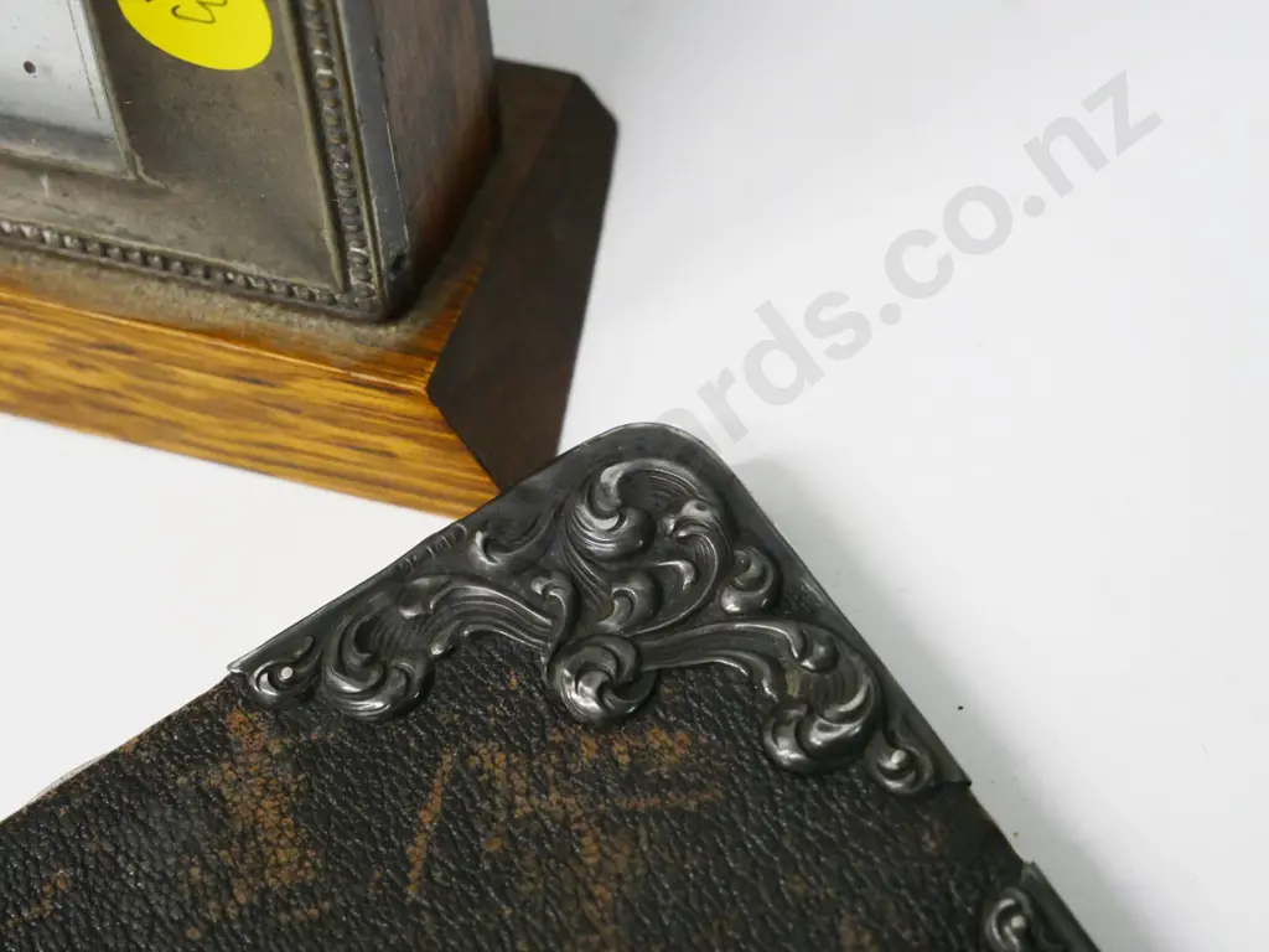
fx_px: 2639
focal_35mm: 72
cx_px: 634
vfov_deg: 20.4
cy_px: 476
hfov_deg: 27.0
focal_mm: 36
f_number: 5.6
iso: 3200
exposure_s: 1/160
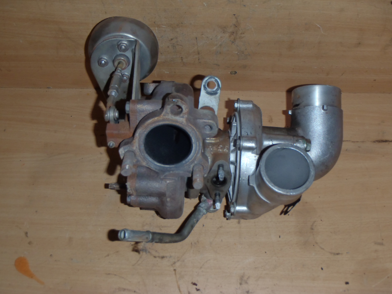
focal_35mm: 38
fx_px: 430
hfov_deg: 49.0
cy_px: 147
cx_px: 196
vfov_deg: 37.7
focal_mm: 6.83
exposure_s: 1/40
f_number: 4.6
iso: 100
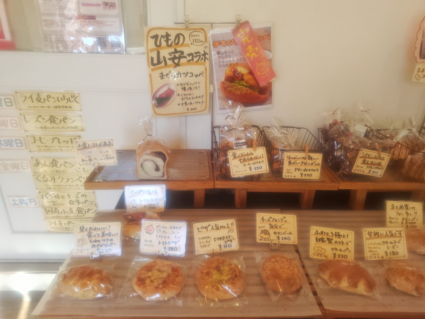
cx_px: 212
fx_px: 282
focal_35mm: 23
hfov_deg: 73.9
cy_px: 160
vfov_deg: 58.9
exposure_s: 1/100
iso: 53
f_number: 1.9
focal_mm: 5.56
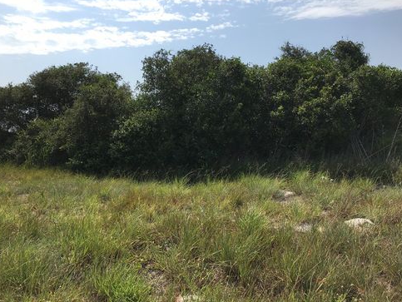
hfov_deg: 59.9
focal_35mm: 30
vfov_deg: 46.9
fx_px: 349
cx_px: 200
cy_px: 153
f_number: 2.2
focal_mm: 4.15
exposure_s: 1/2198
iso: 25
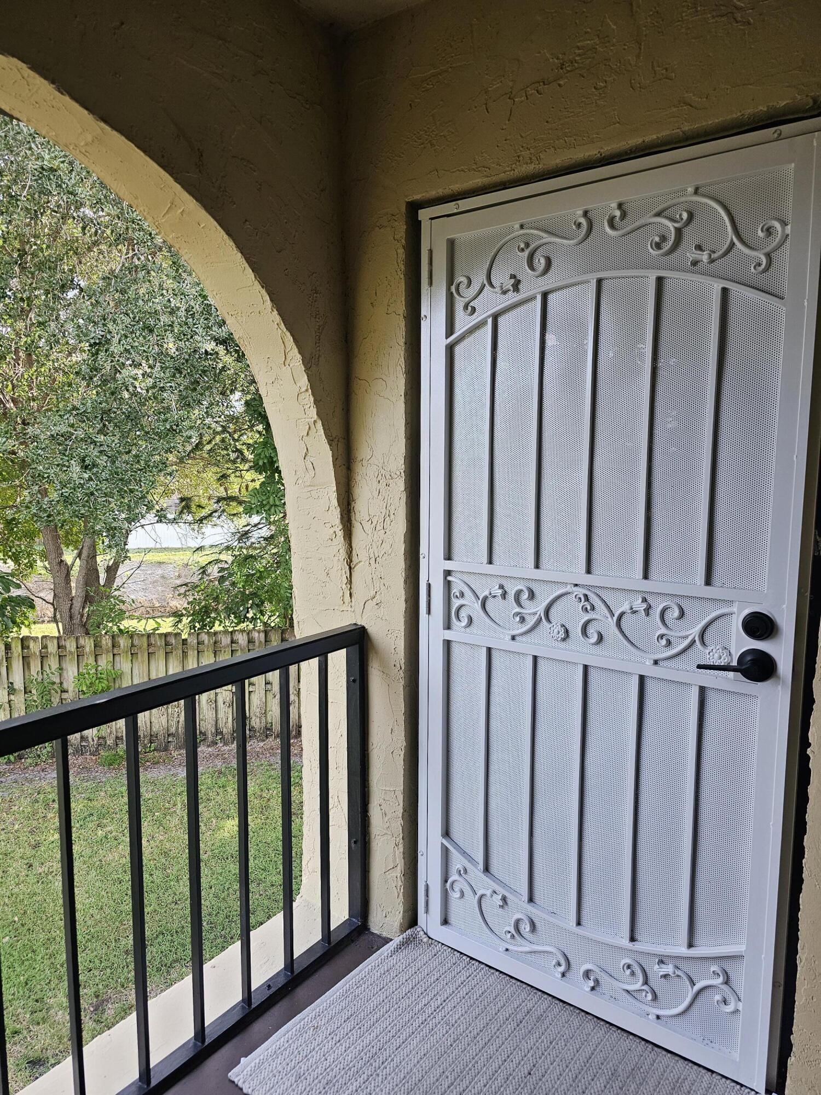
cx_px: 410
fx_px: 727
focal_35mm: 23
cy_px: 548
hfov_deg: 58.9
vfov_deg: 73.9
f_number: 1.7
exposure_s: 1/359
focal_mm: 6.3
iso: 160
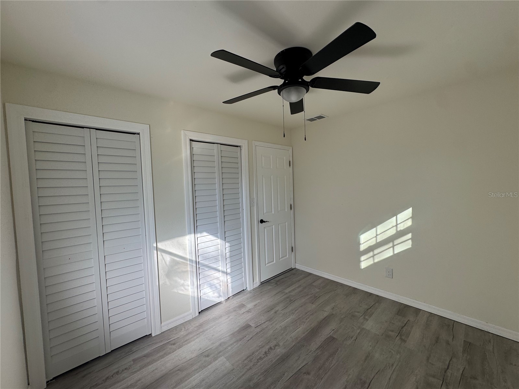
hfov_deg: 102.1
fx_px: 210
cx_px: 260
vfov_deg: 85.7
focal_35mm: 14
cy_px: 194
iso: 40
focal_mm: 2.22
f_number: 2.2
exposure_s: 1/184
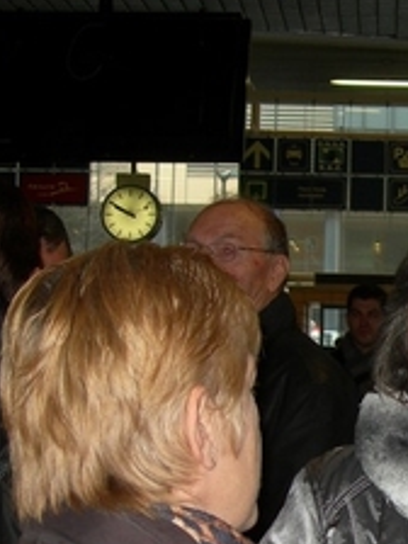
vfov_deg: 19.0
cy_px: 461
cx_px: 551
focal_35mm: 102
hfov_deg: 13.9
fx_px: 1603
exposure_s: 1/60.1
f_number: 2.8
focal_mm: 7.8
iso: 50
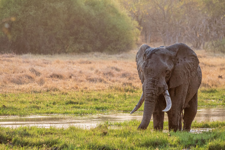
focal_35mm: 450
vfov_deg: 3.1
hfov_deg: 4.6
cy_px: 75
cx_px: 112
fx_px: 2812
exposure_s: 1/1600
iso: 1400
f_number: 6
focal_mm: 300
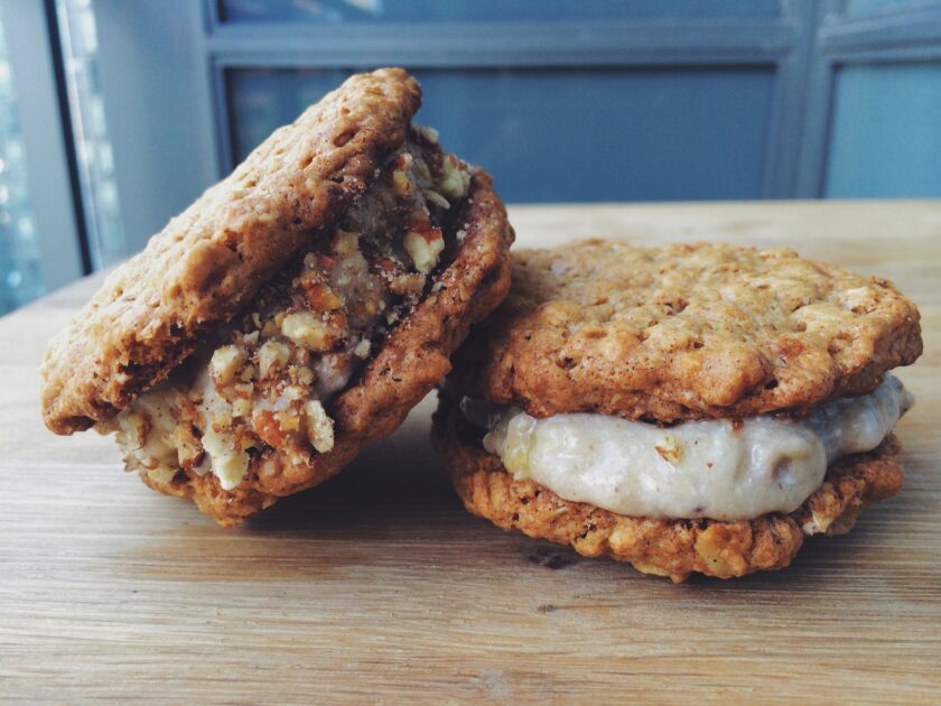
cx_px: 470
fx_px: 816
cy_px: 353
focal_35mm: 30
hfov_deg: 60.0
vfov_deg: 46.8
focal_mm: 4.12
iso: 64
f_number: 2.2
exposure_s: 1/120
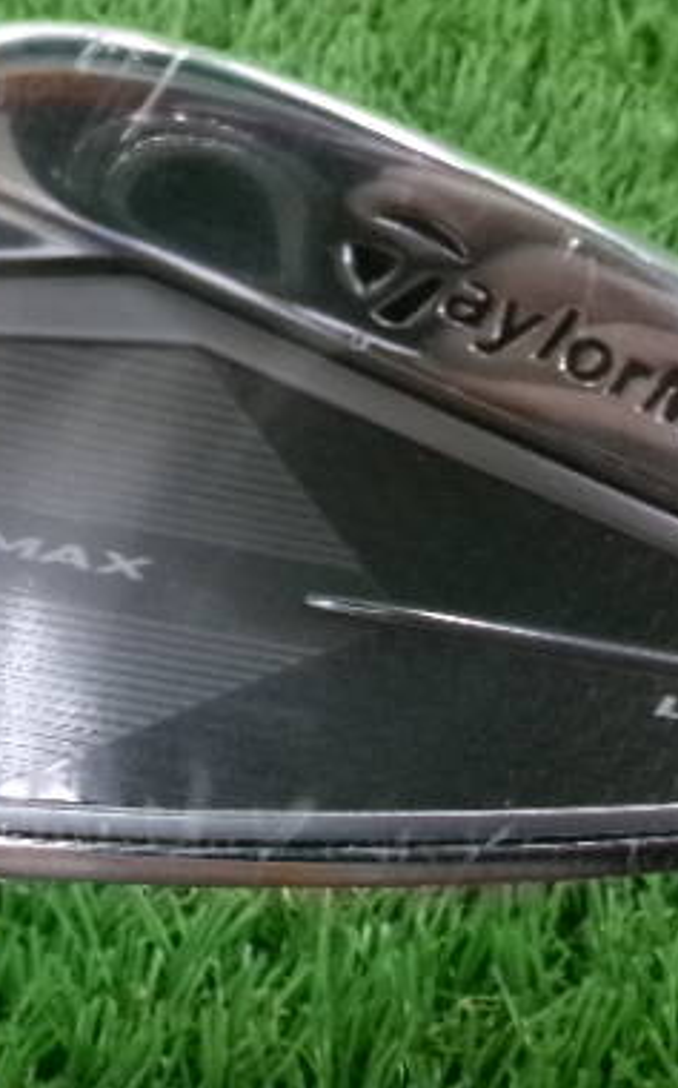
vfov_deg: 40.3
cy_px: 610
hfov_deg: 25.8
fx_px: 1480
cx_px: 280
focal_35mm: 50
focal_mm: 5.1
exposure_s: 1/42
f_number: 3.9
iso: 800
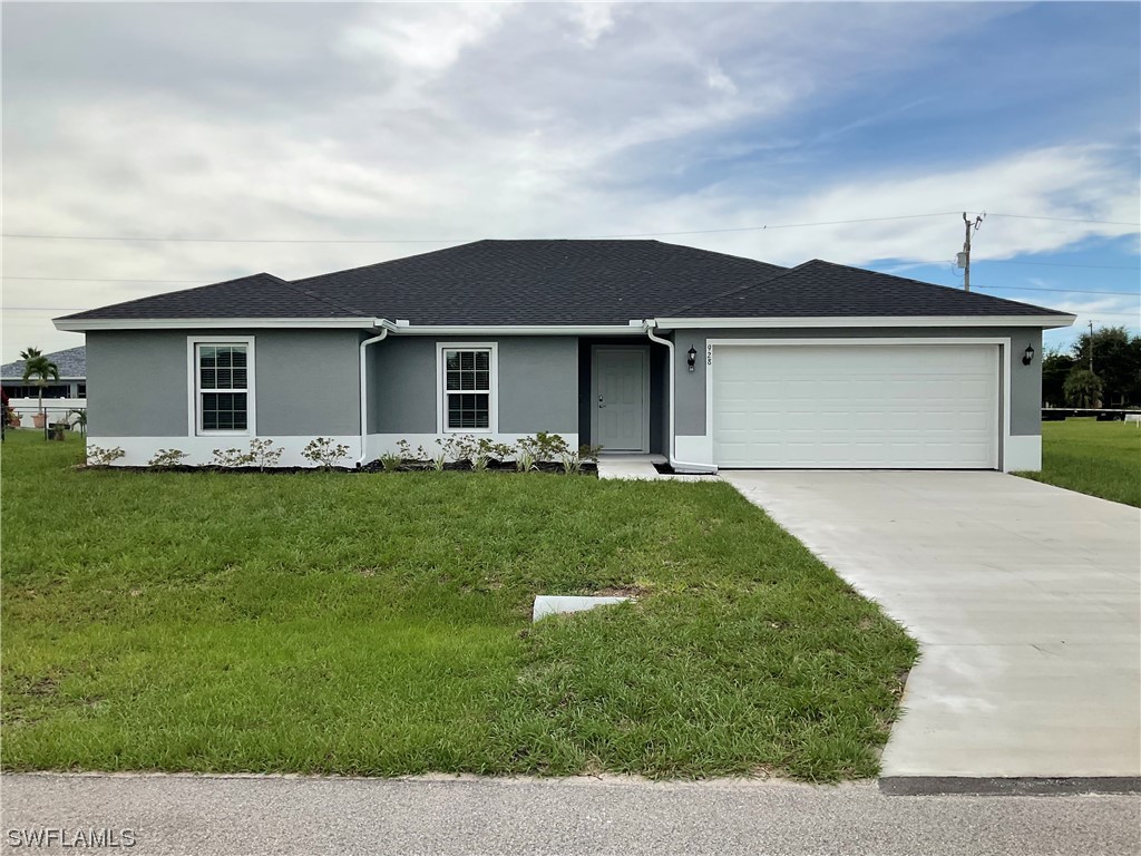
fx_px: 956
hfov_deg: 61.7
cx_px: 570
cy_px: 428
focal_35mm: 29
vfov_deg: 48.2
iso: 16
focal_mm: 3
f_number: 1.8
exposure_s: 1/2801
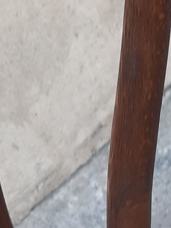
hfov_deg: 11.9
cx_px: 207
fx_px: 804
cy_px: 452
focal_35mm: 122
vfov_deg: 13.8
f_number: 2
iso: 40
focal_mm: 4.6
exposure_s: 1/50
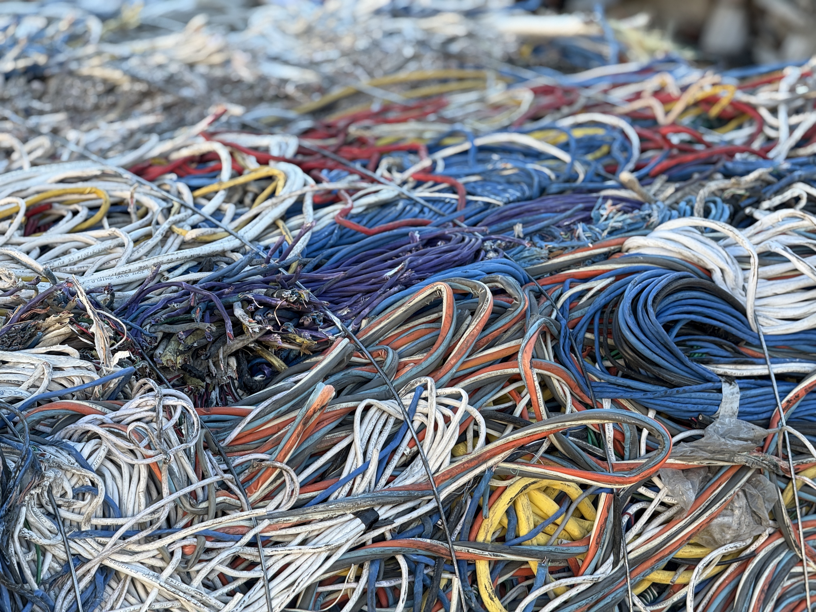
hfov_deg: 16.4
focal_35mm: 120
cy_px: 306
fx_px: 2829
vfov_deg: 12.3
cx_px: 408
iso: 50
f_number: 2.8
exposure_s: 1/171
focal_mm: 15.66
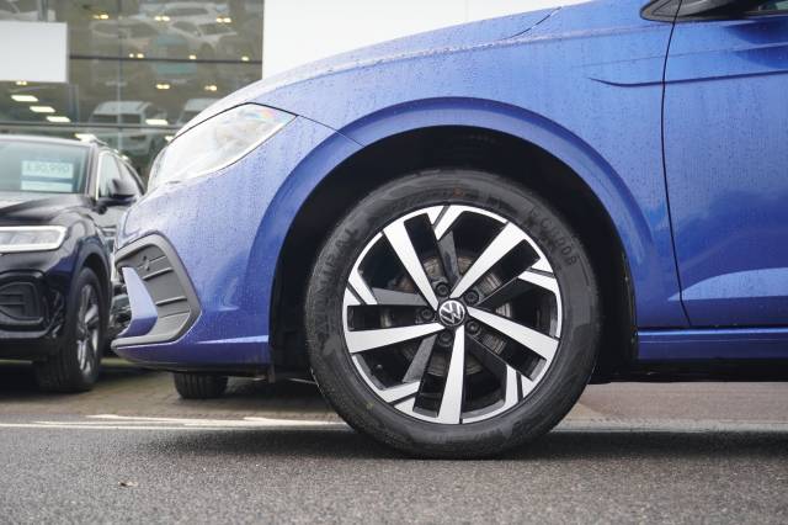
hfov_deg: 38.9
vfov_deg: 26.5
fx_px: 1116
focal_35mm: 51
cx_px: 394
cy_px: 262
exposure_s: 1/160
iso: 800
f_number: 5
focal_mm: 34
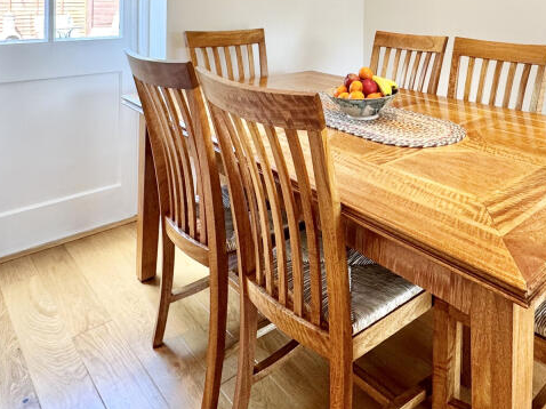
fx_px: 473
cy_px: 1
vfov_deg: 40.9
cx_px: 377
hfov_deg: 58.2
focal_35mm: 30
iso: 160
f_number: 2.2
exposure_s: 1/100
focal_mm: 2.22
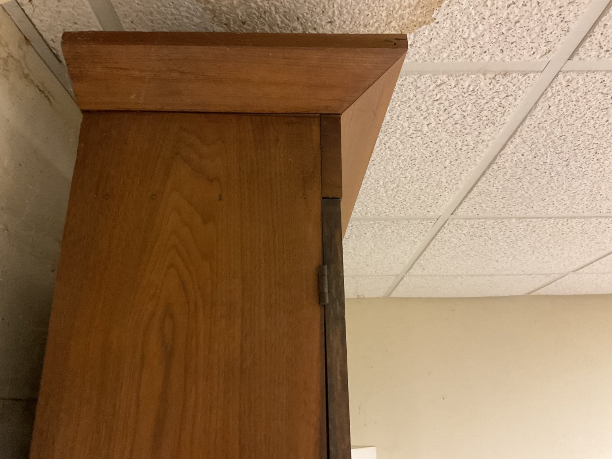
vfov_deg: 48.2
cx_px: 306
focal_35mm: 29
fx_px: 513
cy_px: 230
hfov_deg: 61.7
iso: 320
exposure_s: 1/30
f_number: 1.8
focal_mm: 3
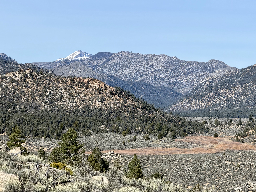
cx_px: 157
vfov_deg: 10.2
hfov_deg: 13.6
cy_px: 132
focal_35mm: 145
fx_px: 1072
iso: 20
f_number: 2.8
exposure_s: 1/672
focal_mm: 16.89
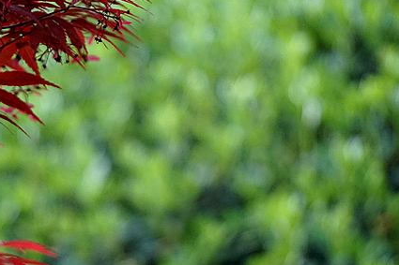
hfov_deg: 5.0
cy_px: 232
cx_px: 84
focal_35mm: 415
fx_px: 4597
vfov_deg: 3.3
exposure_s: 1/250
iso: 800
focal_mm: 147
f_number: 5.6
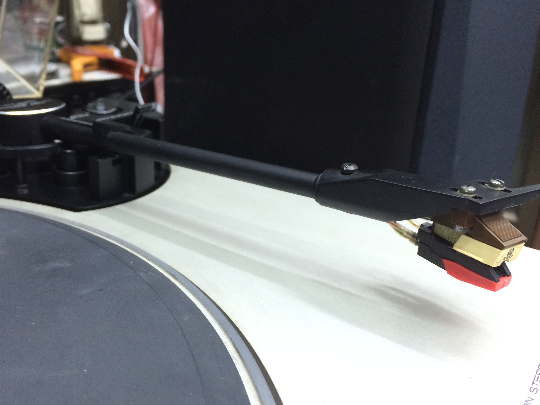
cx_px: 250
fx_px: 546
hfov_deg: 52.6
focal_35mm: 35
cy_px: 196
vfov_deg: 40.7
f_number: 2.2
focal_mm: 4.15
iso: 200
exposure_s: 1/33
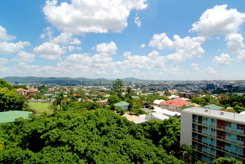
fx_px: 123
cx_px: 122
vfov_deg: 67.5
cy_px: 82
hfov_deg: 89.9
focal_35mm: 18
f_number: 18
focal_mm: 12
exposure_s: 1/100
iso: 250
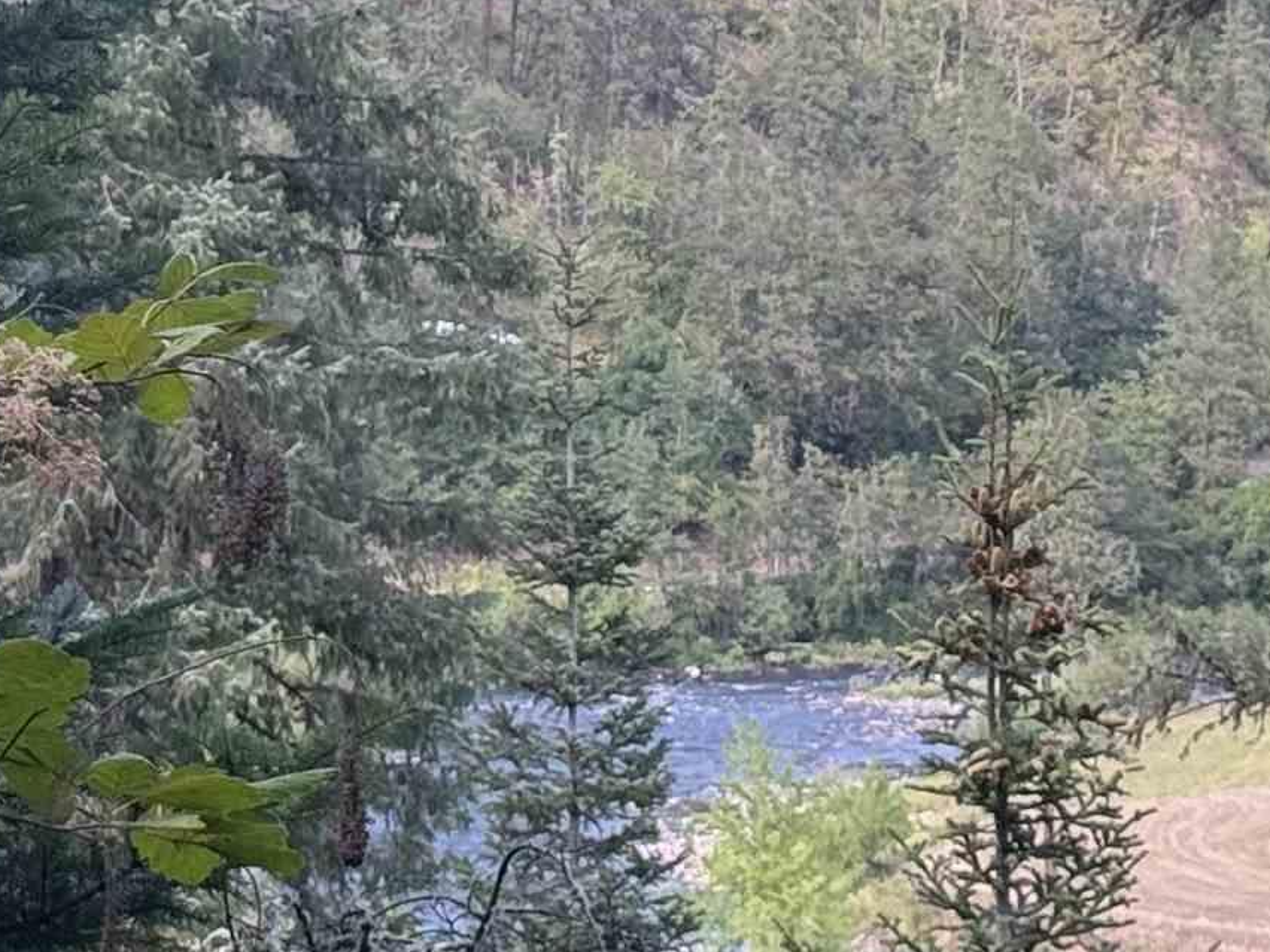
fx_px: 6347
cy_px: 296
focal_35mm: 173
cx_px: 839
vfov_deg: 8.6
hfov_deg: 11.4
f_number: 1.78
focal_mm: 6.76
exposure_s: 1/553
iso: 80
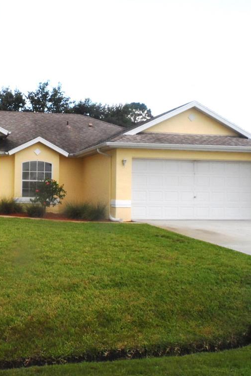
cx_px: 44
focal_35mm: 45
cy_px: 186
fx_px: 470
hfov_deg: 29.1
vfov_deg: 43.6
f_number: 6.8
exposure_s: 1/90
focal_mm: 5.3
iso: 100
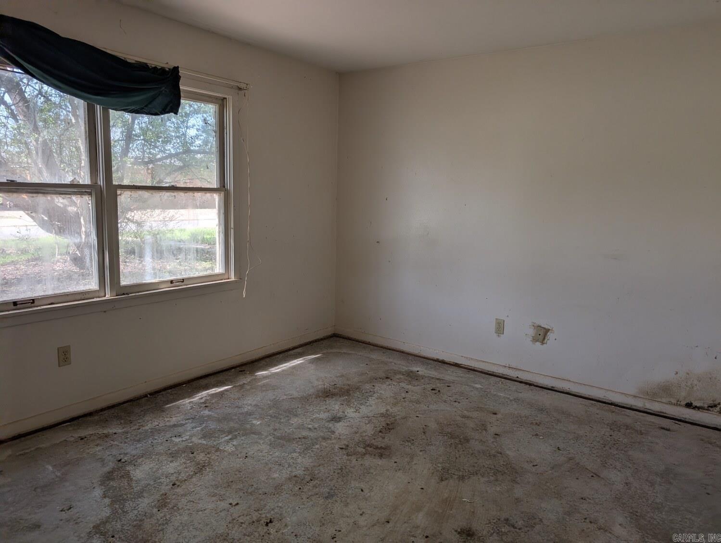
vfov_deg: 56.9
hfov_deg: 71.5
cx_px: 360
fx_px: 501
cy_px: 272
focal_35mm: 24
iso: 83
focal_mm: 6.9
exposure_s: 1/371
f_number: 1.68
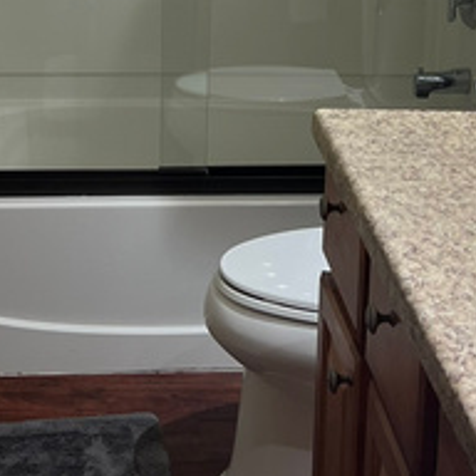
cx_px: 203
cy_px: -104
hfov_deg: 18.9
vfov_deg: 17.9
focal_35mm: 92
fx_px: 1431
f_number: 1.5
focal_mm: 5.7
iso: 80
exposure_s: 1/60
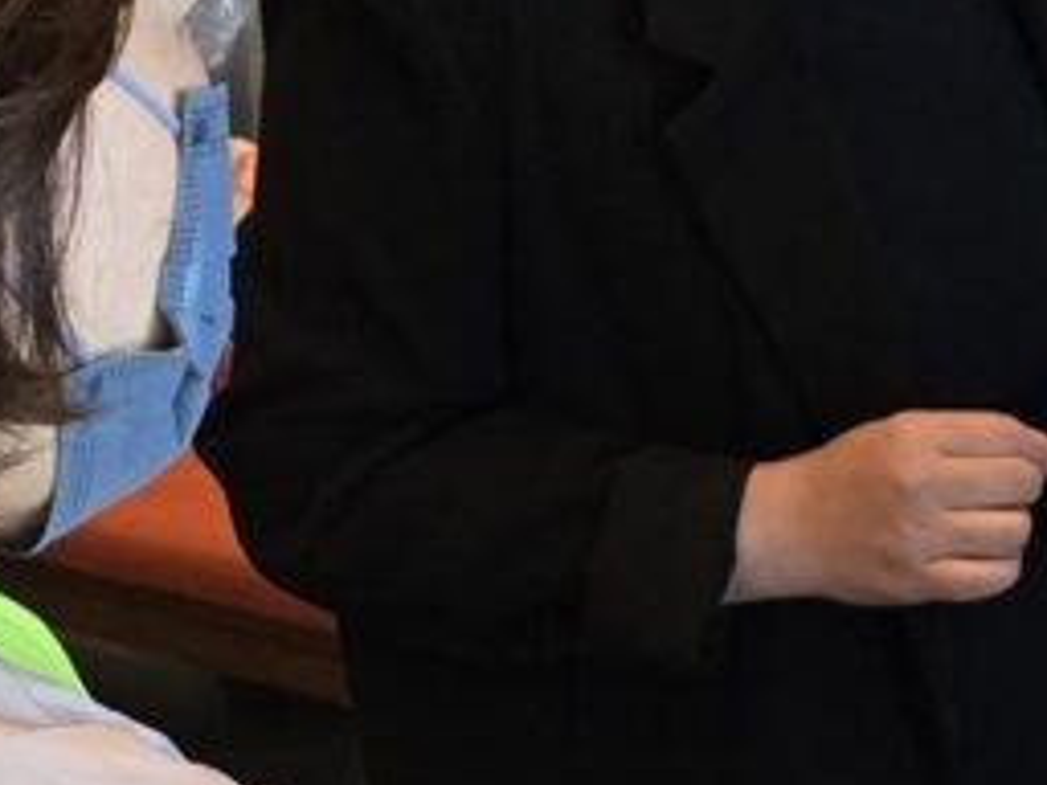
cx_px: 1272
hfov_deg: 14.1
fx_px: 4083
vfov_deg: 10.5
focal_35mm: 135
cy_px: 1269
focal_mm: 6.3
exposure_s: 1/60
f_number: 1.7
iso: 640
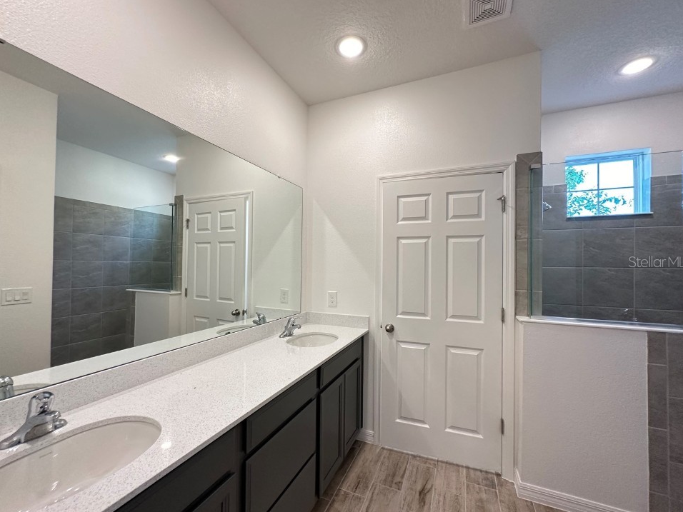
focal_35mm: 15
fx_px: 296
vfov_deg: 81.7
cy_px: 261
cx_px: 330
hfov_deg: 98.1
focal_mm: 2.22
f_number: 2.2
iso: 250
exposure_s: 1/120
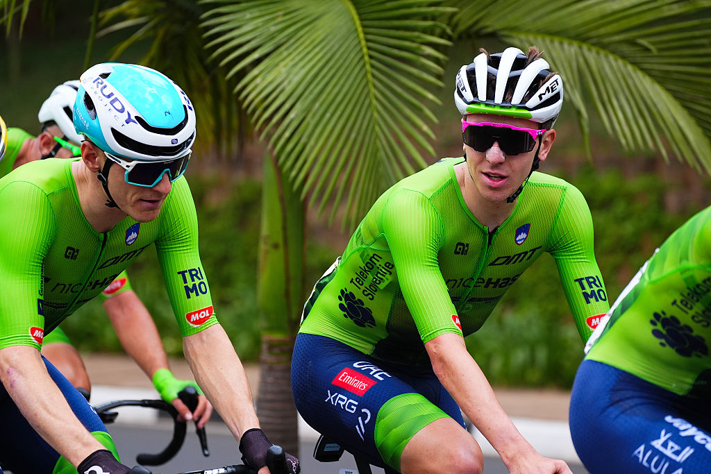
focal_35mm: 235
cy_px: 237
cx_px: 356
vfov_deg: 5.8
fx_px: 4642
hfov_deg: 8.8
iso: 1250
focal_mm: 235
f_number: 5.6
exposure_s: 1/2500
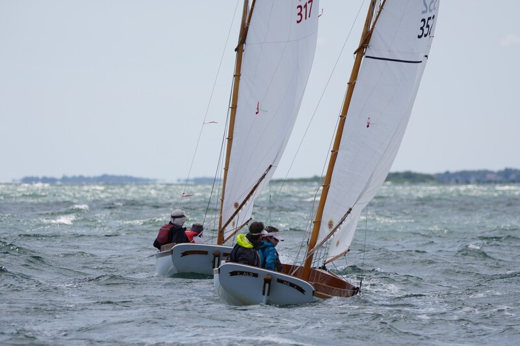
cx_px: 260
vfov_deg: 3.6
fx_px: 5459
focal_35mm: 378
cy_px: 173
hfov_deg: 5.5
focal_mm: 252
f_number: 5.6
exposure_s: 1/1250
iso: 200
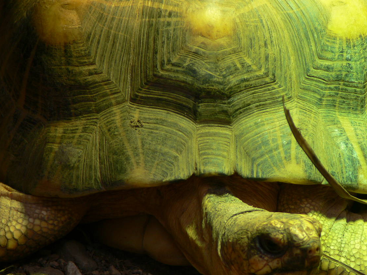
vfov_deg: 3.6
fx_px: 4379
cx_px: 251
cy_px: 170
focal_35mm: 413
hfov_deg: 4.8
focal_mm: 60.8
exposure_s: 1/30
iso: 80
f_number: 3.6
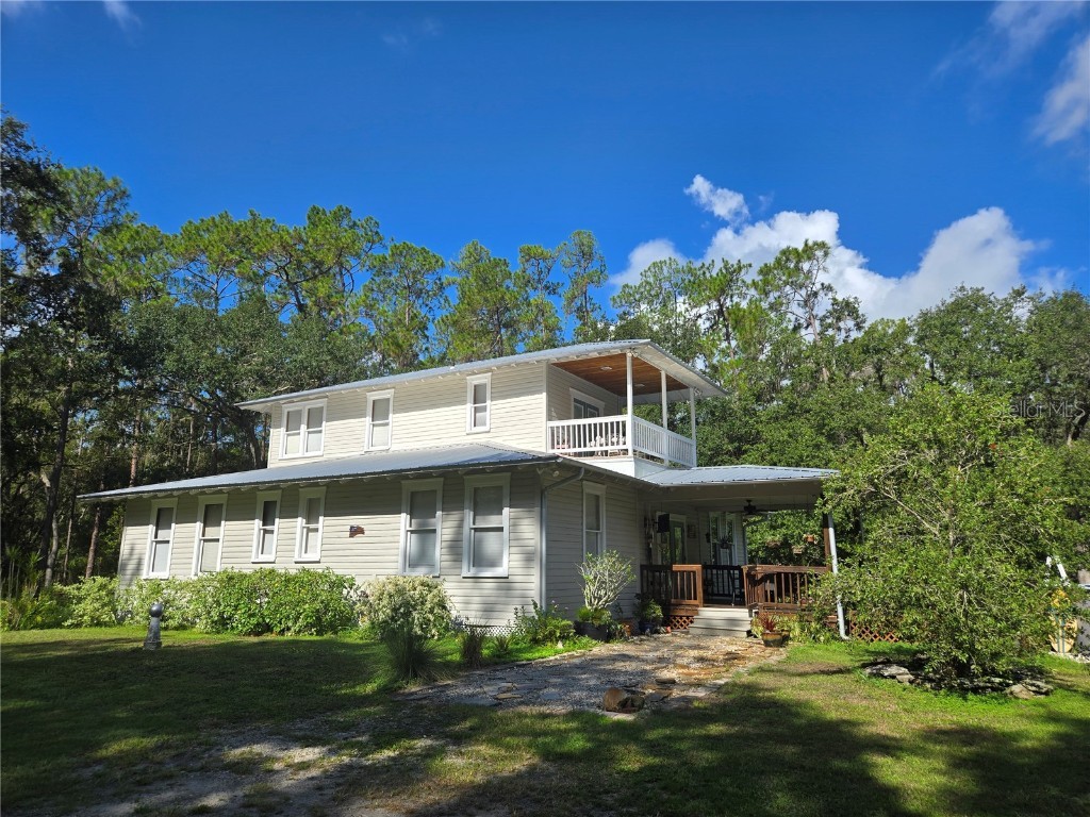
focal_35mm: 23
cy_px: 408
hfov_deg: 73.9
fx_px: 724
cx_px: 545
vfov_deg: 58.9
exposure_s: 1/1804
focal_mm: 5.4
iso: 25
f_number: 1.8
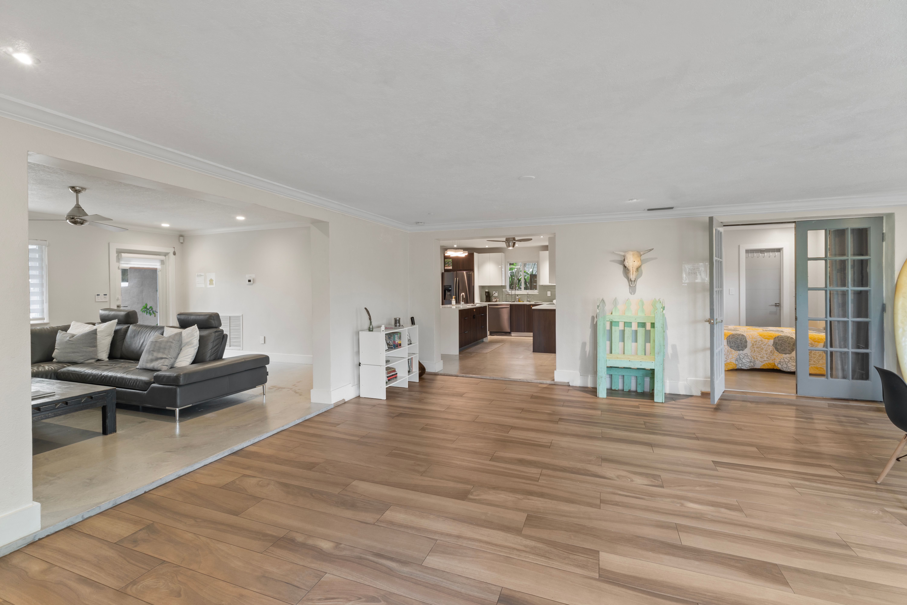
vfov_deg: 77.3
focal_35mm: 15
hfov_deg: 100.4
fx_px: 378
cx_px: 454
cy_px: 302
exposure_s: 8
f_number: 10
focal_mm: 10
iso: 125
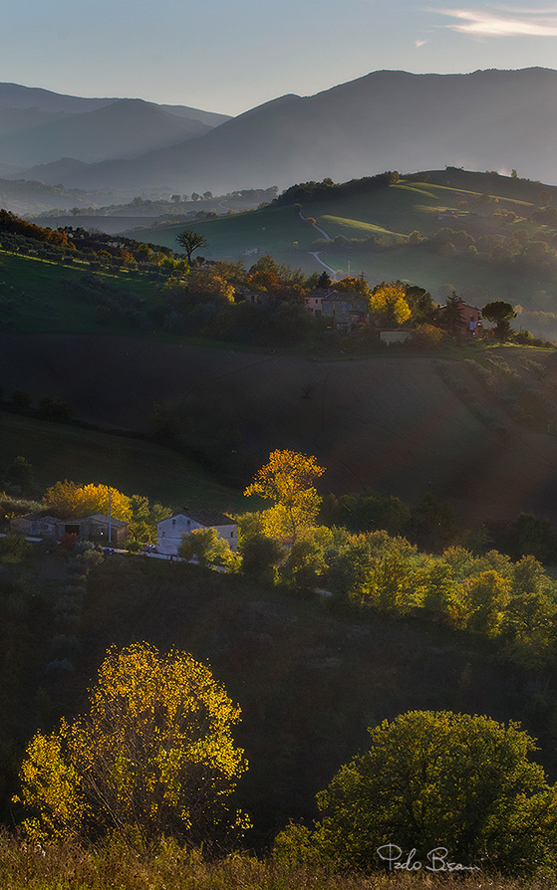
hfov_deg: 10.9
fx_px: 2914
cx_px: 269
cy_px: 444
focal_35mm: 120
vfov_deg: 17.4
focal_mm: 78
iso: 100
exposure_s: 1/100
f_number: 10
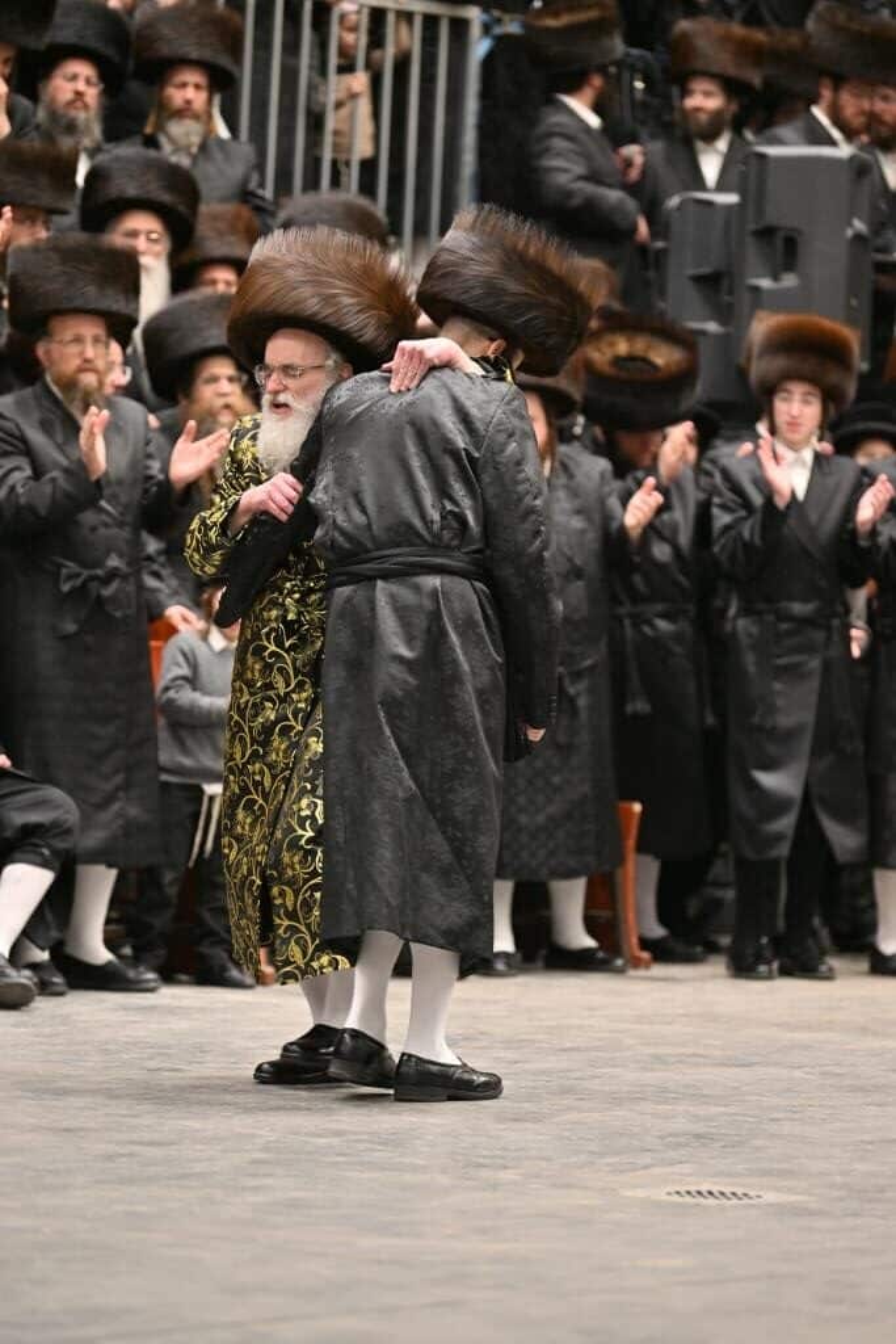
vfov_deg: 13.2
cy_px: 672
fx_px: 5784
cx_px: 448
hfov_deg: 8.9
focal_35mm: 155
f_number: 2.8
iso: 250
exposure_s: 1/200
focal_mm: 155
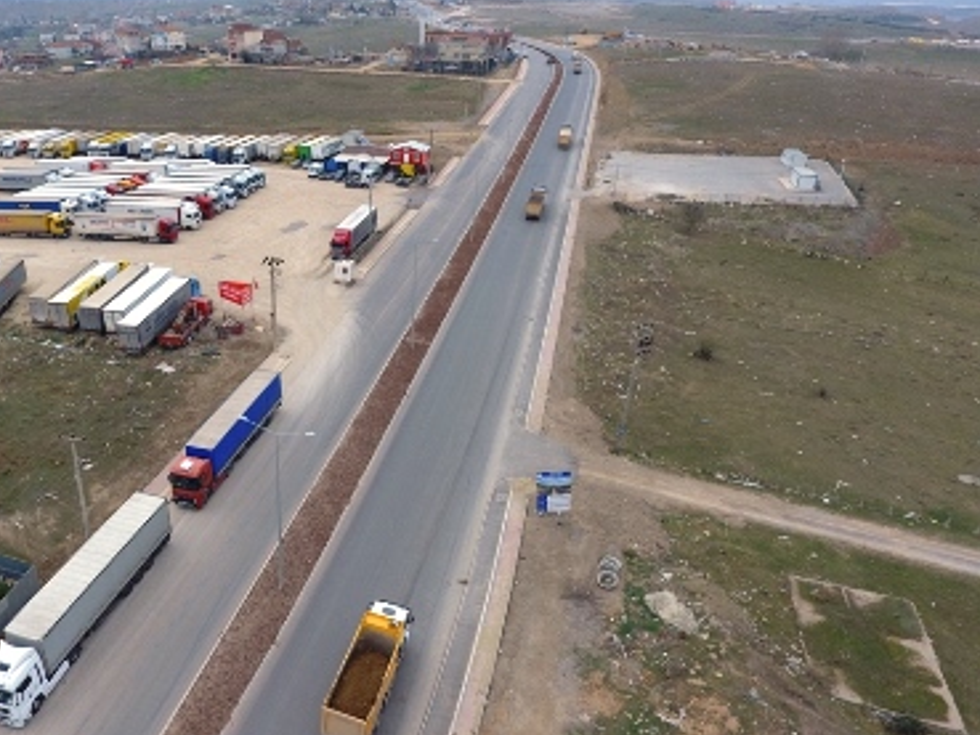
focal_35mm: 26
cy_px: 340
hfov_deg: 65.9
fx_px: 736
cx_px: 345
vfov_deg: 53.0
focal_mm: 3.61
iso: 100
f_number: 2.8
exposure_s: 1/149
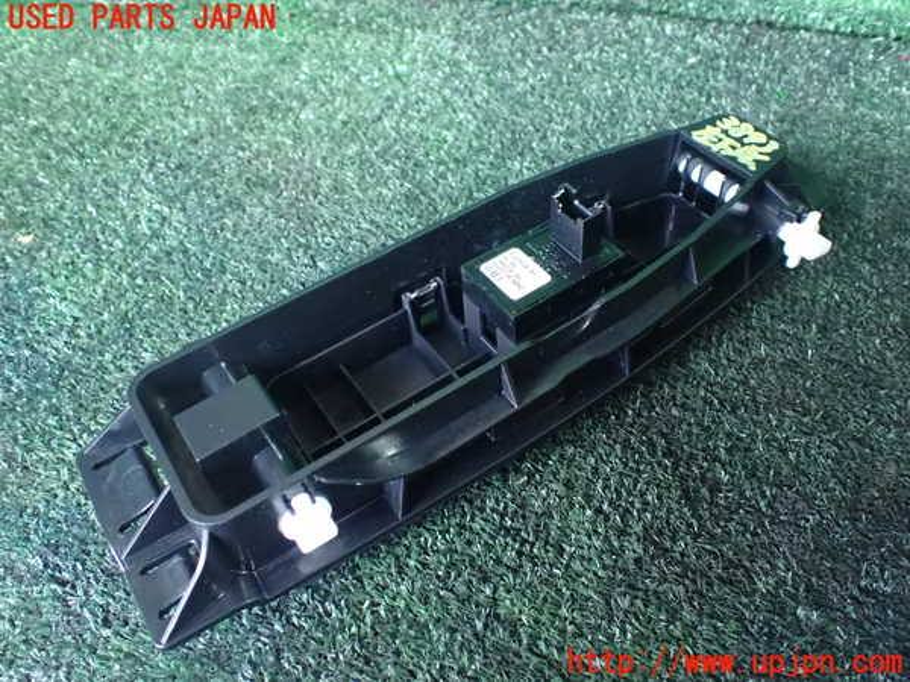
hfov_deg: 60.0
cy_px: 341
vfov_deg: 46.8
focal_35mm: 30
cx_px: 455
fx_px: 789
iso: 1600
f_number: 2.3
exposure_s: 1/30
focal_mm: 5.4
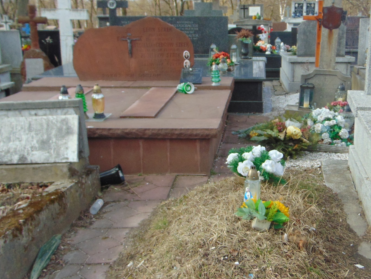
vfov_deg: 30.2
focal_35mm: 48
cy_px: 166
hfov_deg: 39.4
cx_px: 231
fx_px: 515
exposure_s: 1/500
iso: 80
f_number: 3
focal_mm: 4.5
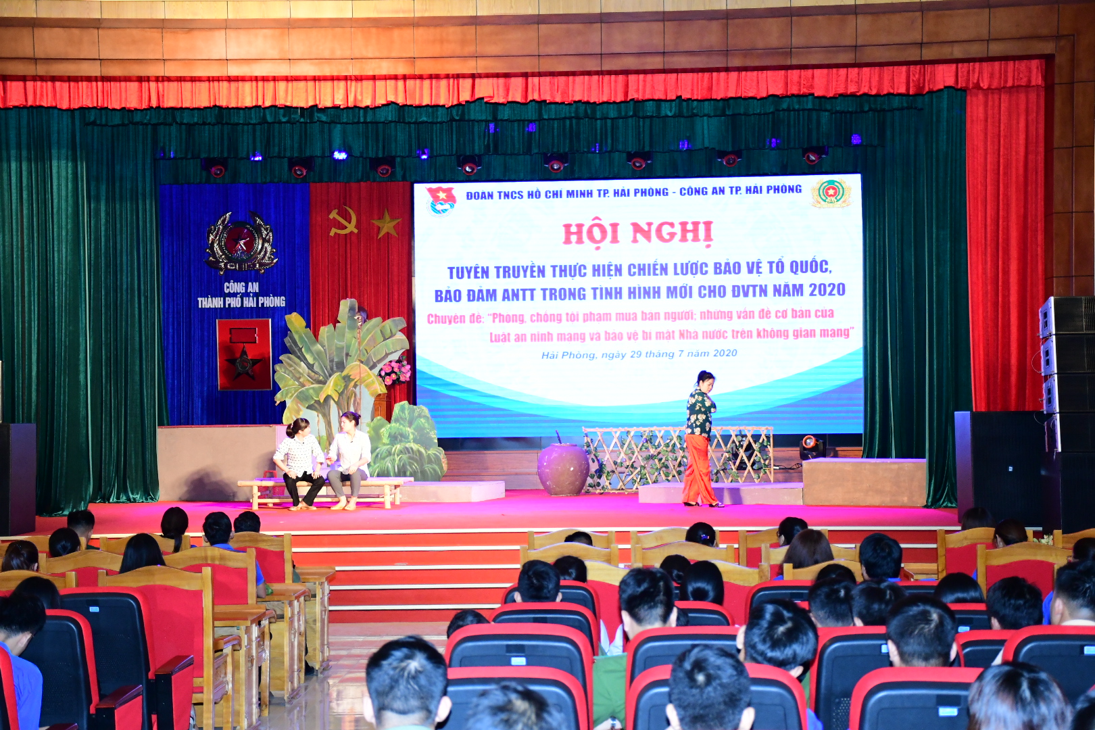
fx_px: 1734
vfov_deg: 23.8
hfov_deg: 35.1
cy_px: 365
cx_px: 548
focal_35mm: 57
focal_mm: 38
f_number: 4.2
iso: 2500
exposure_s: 1/200
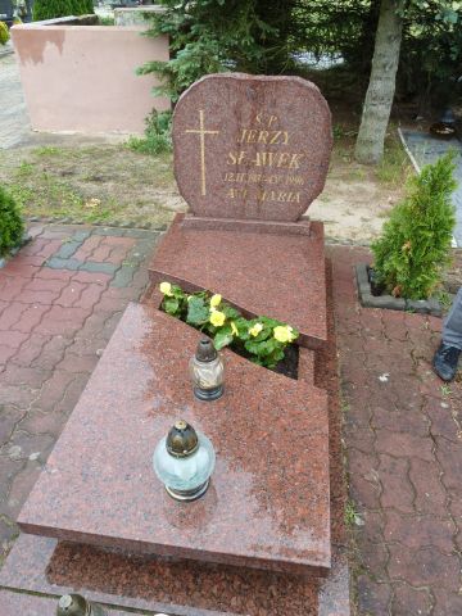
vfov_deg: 69.4
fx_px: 445
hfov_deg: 54.9
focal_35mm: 25
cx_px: 231
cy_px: 308
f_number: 3.3
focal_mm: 4.1
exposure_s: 1/80
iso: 80
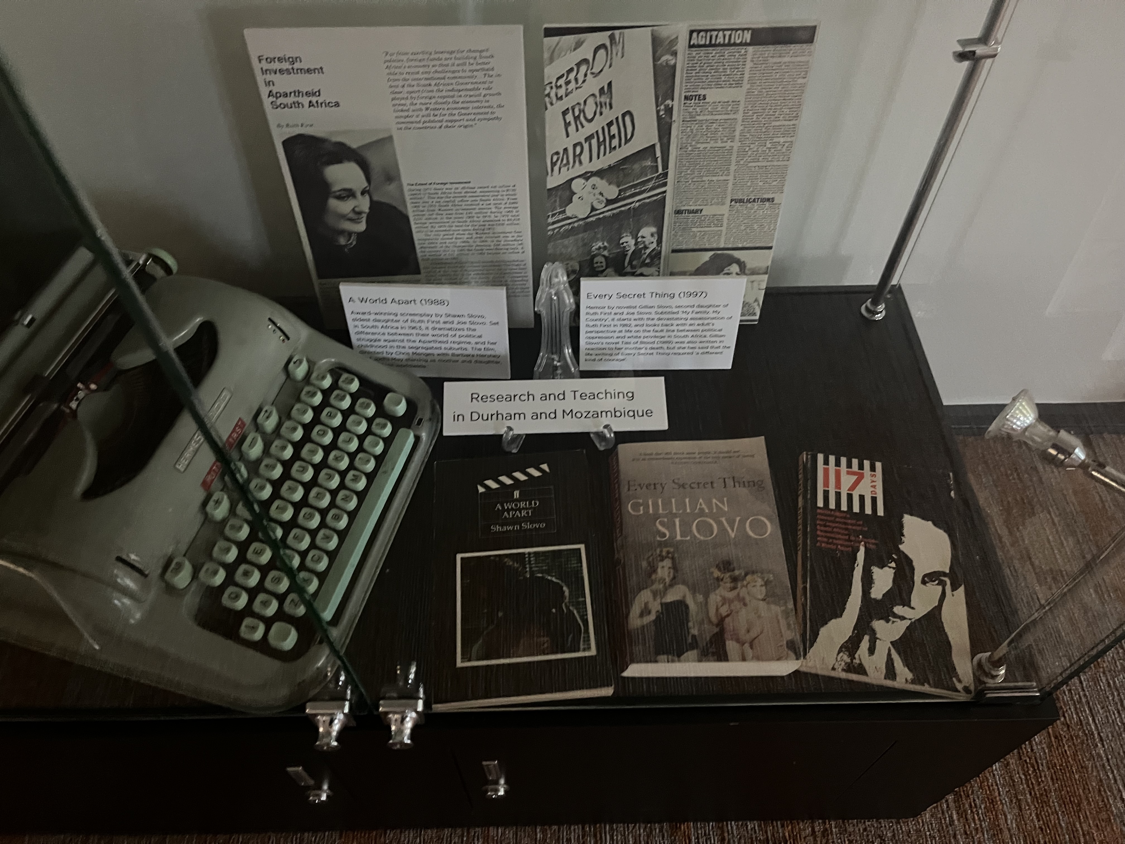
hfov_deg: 67.3
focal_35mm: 26
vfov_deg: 53.1
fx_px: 845
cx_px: 562
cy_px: 422
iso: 800
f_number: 1.6
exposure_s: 1/25
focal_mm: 5.1
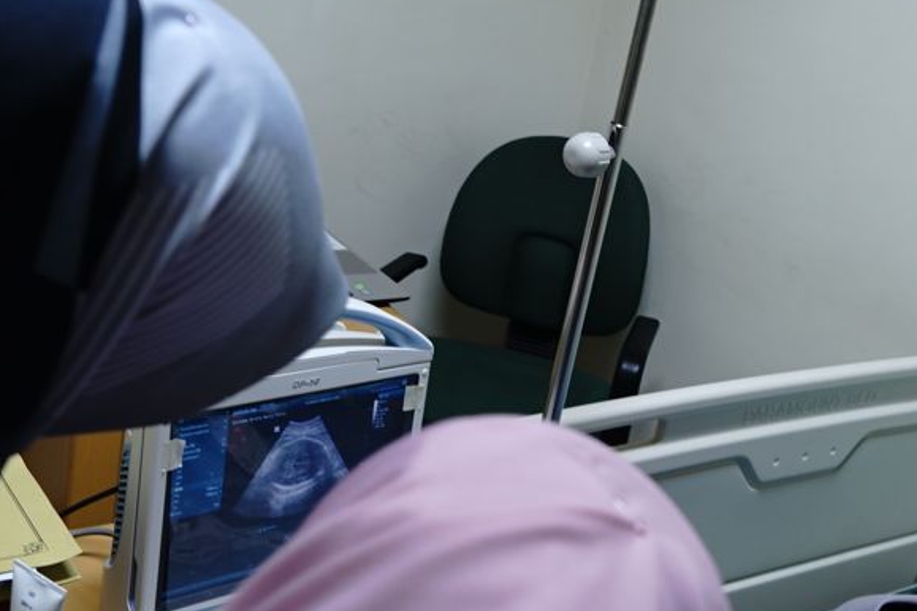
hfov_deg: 37.0
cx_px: 627
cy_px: 227
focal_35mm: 53
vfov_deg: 25.4
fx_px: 1350
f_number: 4
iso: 400
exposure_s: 1/30
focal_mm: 24
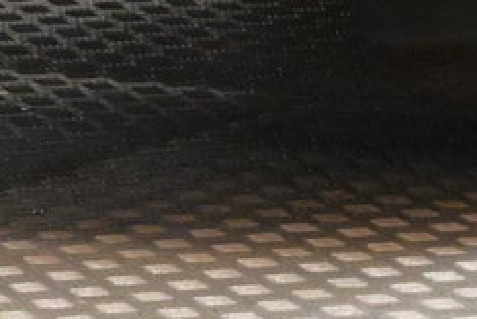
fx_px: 5807
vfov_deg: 3.1
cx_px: 246
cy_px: -697
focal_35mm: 438
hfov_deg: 4.7
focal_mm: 44
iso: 6400
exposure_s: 1/200
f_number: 7.1
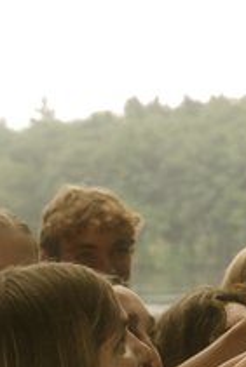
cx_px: 500
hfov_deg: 3.6
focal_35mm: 378
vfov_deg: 5.4
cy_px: 61
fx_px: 3868
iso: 400
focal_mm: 52
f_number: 5
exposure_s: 1/180
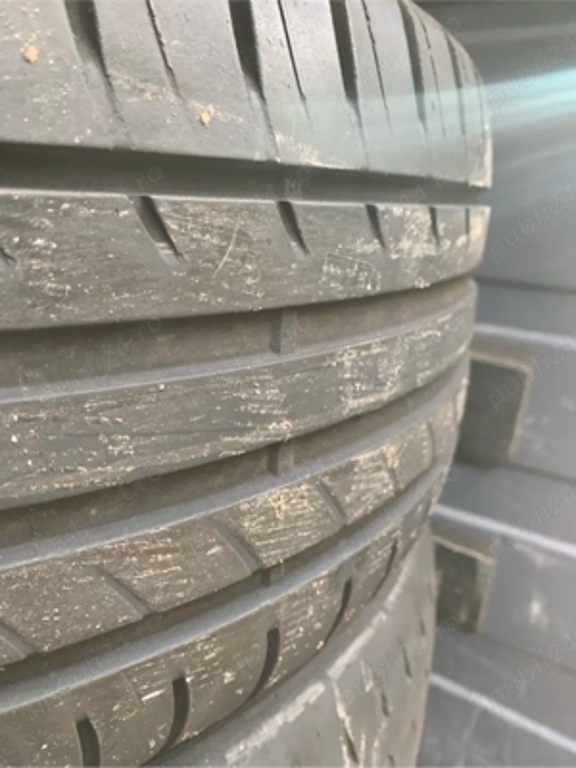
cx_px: 288
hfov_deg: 53.1
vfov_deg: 67.3
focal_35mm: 26
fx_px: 577
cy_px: 384
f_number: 1.8
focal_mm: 4.25
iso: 100
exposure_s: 1/121
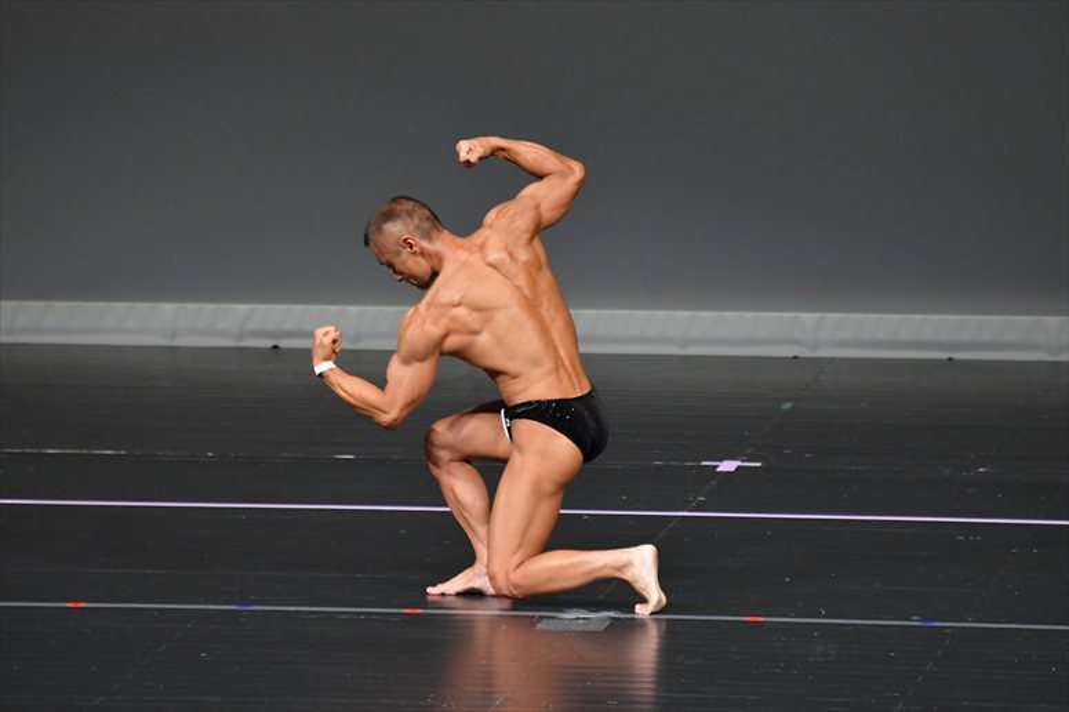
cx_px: 534
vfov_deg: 3.1
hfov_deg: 4.6
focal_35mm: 450
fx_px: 13356
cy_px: 356
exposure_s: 1/400
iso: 4000
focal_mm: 300
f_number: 5.6
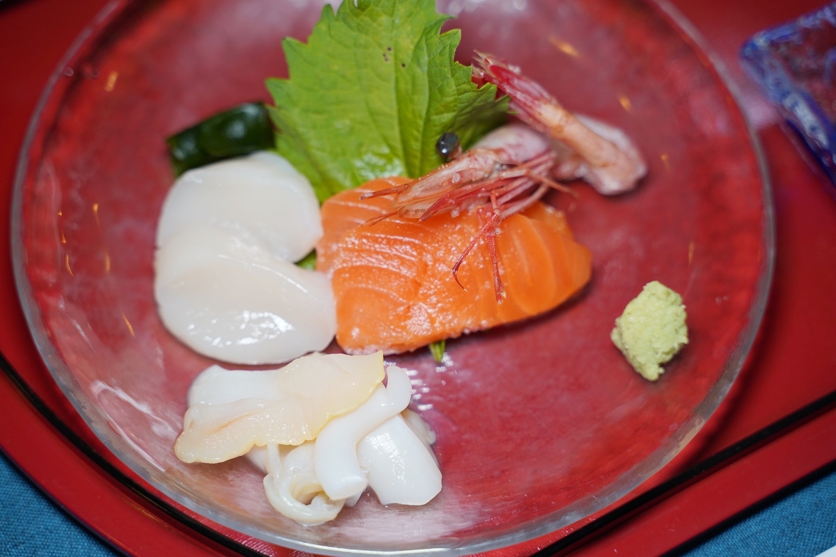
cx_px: 418
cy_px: 278
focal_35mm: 75
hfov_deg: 27.0
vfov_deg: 18.2
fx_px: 1742
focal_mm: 75
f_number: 4
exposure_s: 1/80
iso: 400
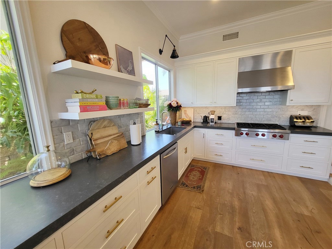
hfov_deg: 106.2
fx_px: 125
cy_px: 124
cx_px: 166
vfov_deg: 89.9
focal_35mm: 13
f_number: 2.2
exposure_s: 1/60
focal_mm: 1.74
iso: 80
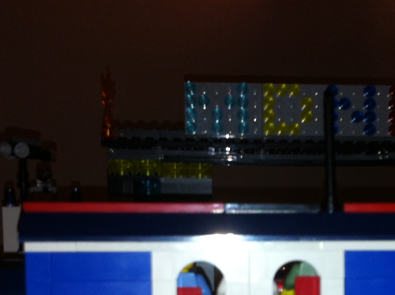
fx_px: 889
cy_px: 295
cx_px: 309
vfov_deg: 18.4
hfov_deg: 24.7
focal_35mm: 78
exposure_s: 1/47
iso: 80
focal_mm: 3.85
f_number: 2.8
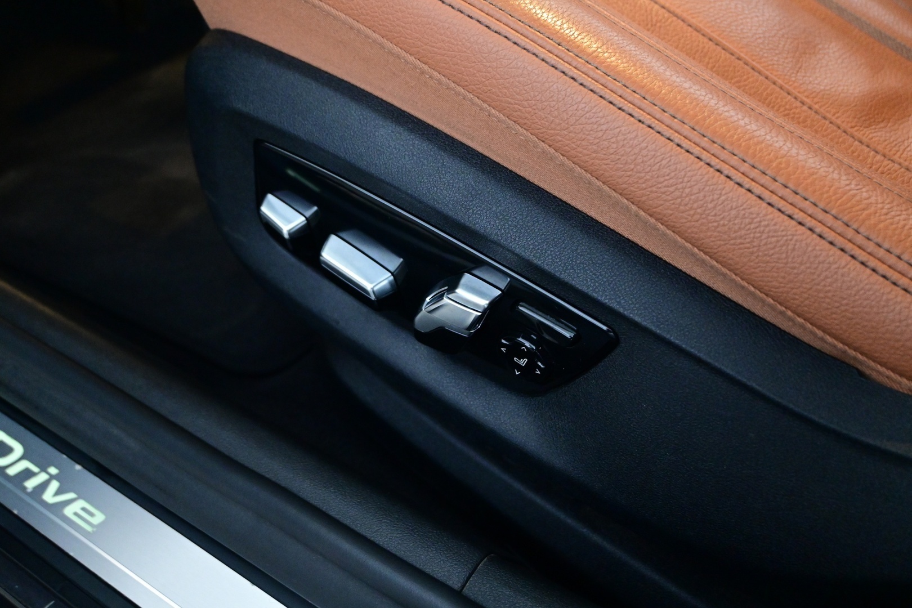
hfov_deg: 55.1
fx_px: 874
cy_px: 304
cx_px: 456
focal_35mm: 34
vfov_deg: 38.4
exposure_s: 1/40
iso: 4500
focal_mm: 23
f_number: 4.2
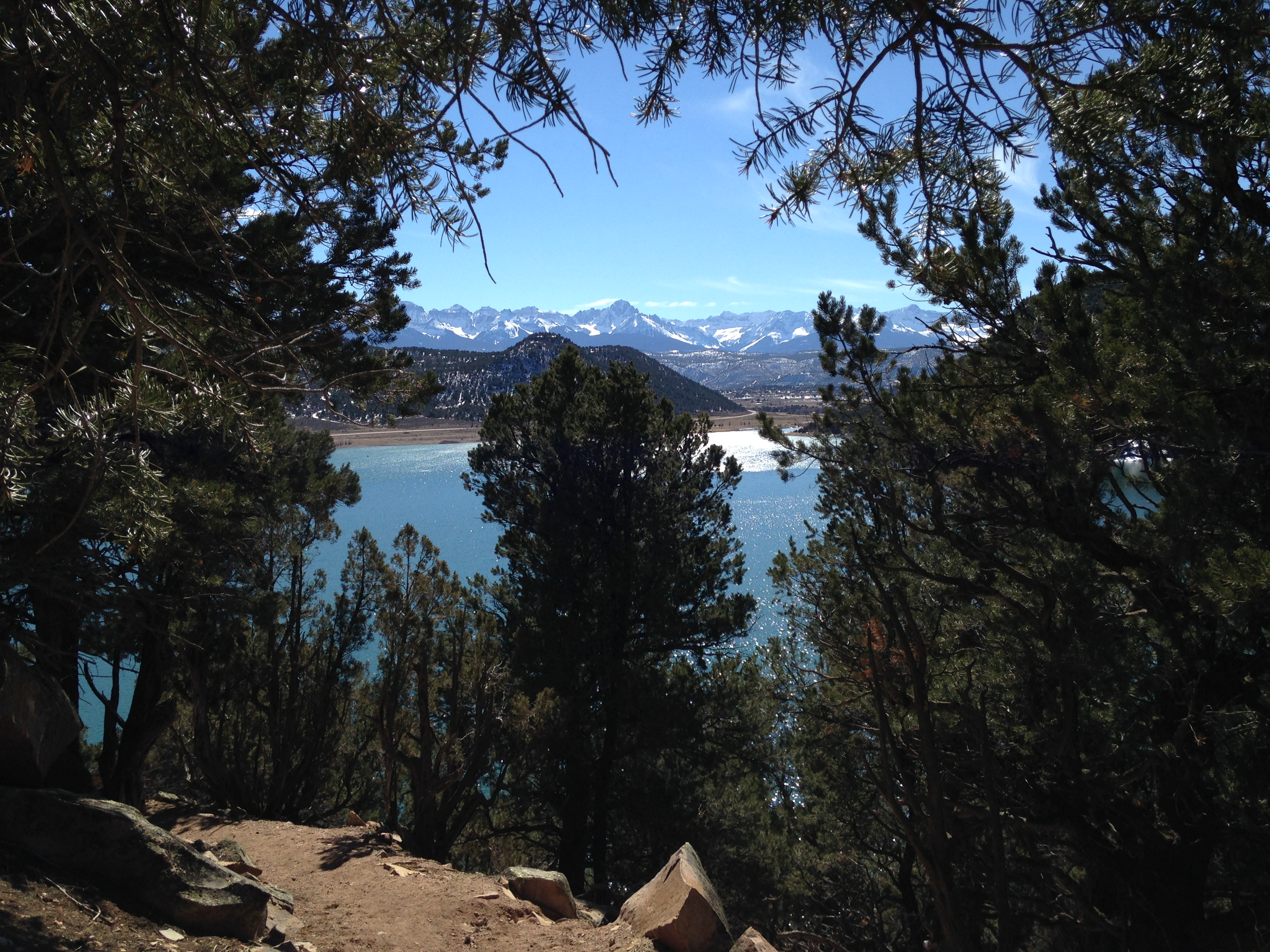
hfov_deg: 55.4
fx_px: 1211
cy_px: 476
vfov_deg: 42.9
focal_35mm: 33
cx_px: 635
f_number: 2.4
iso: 50
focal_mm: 4.12
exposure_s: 1/1938
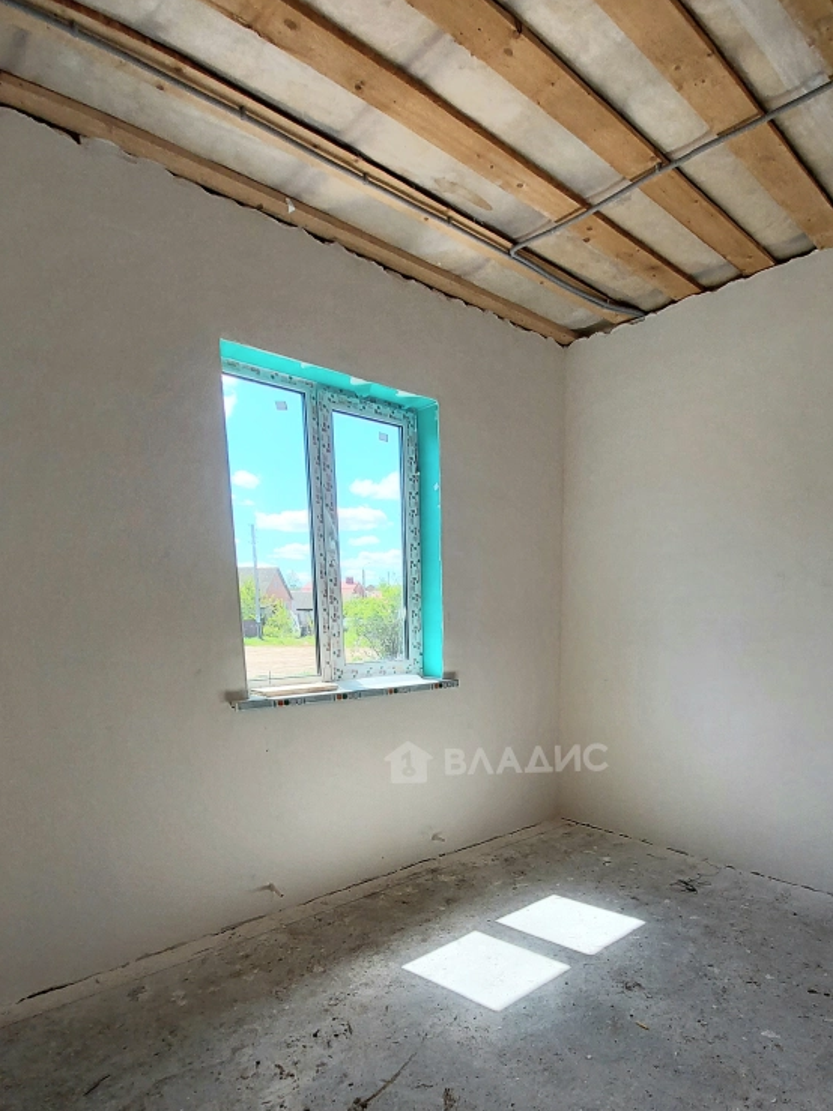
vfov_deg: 81.2
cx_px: 498
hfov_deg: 68.0
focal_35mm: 19
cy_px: 759
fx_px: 610
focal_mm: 1.74
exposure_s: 1/233
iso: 50
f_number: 2.2
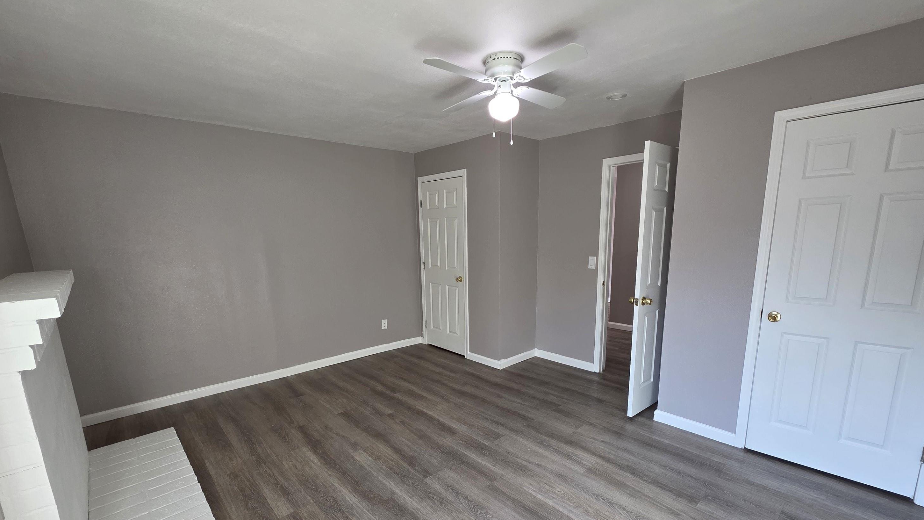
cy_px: 314
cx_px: 472
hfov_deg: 103.0
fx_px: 368
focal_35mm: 15
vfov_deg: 69.7
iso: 160
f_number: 1.9
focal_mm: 2.2
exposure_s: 1/120
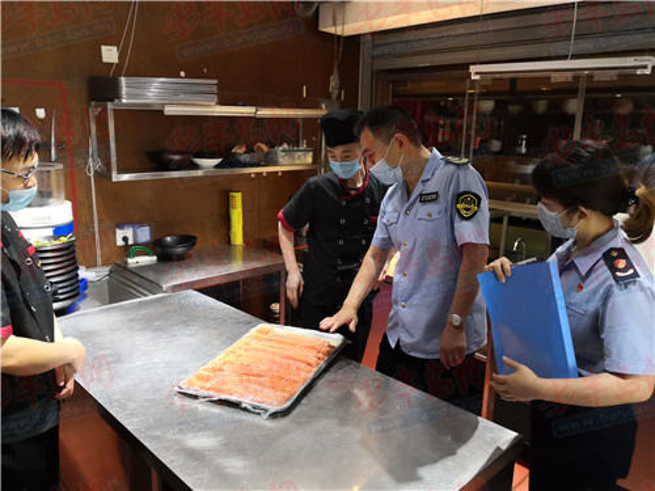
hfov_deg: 65.3
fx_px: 511
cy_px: 246
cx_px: 328
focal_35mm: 27
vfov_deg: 51.4
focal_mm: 3.95
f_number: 1.6
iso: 500
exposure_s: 1/50
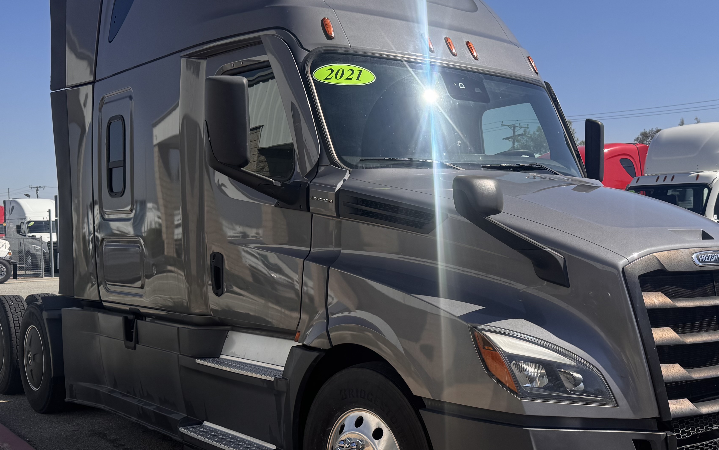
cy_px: 275
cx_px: 449
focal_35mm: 43
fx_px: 843
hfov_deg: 45.8
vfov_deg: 29.8
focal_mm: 6.76
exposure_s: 1/4608
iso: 80
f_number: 1.78
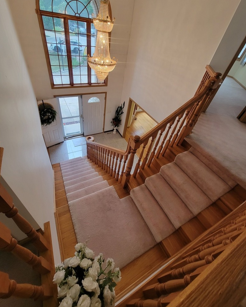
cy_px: 139
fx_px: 127
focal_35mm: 14
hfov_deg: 88.0
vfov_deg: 100.4
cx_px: 120
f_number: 2.2
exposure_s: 1/60
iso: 160
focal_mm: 2.2
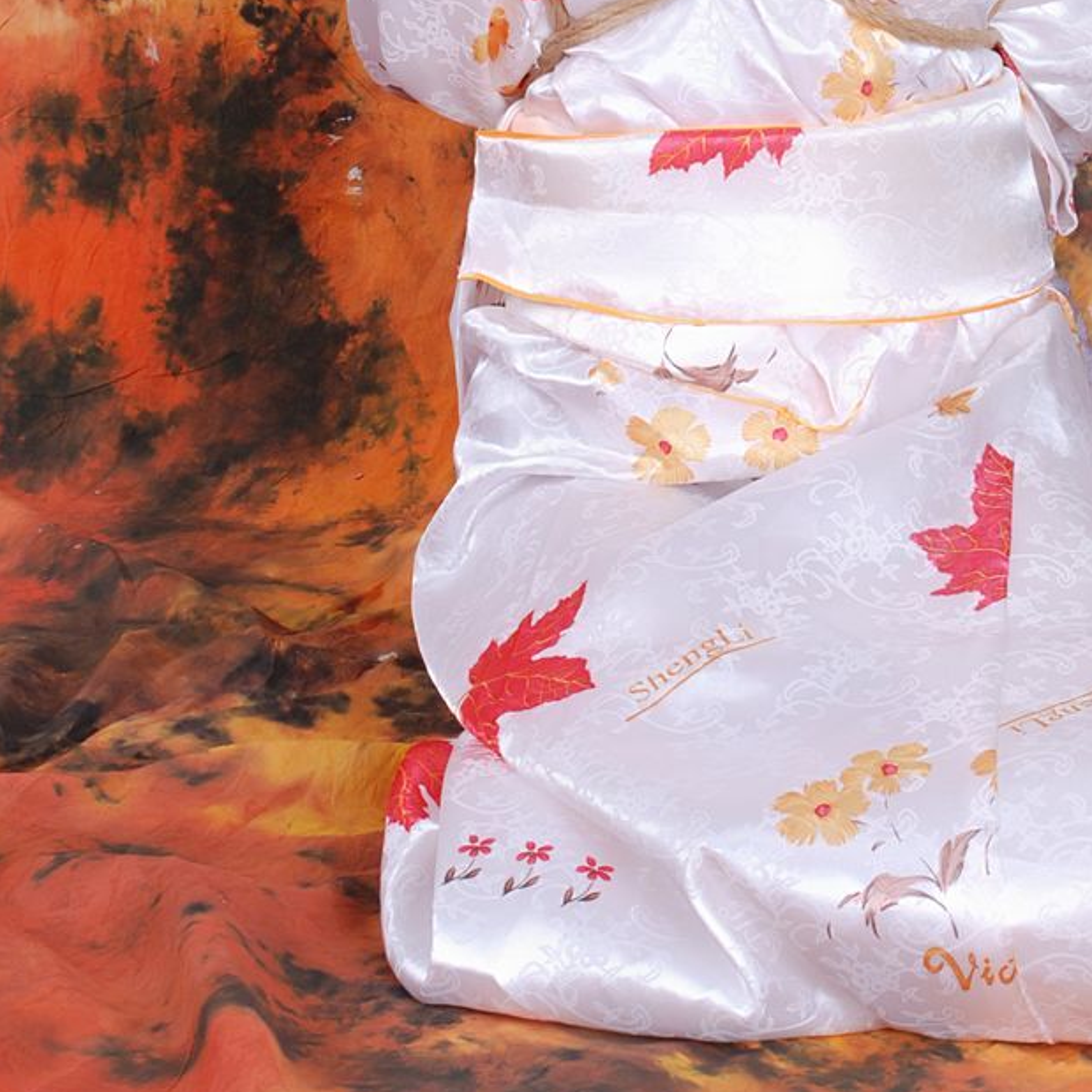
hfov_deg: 13.2
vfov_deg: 13.1
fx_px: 4711
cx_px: 828
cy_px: 129
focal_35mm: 132
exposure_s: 1/8
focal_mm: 40
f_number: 11
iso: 100
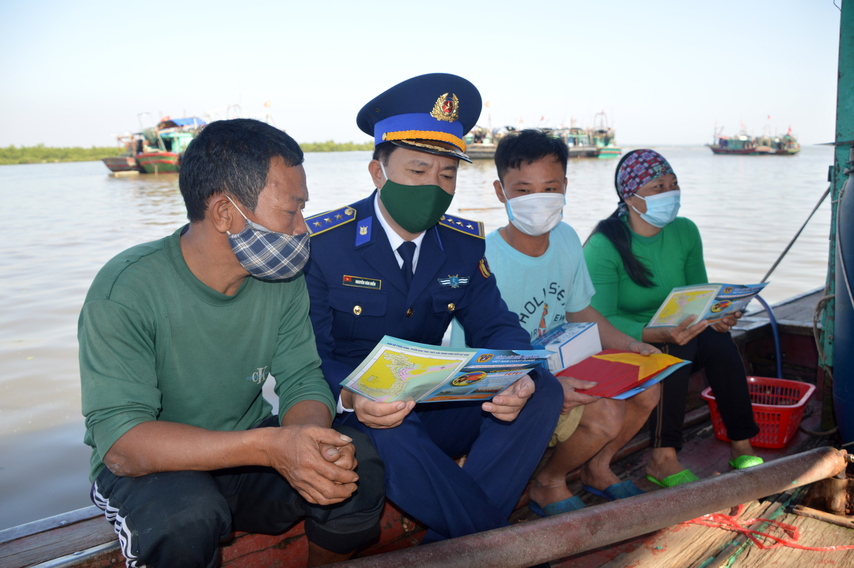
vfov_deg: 47.9
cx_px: 427
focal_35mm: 27
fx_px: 640
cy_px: 284
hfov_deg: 67.4
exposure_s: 1/200
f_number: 4.5
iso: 100
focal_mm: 18
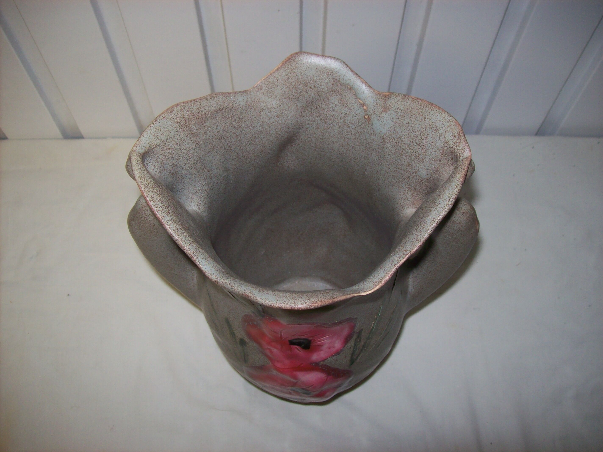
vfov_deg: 39.6
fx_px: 627
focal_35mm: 36
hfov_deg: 51.4
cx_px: 302
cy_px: 226
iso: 80
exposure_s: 1/64
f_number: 2.7
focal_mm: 6
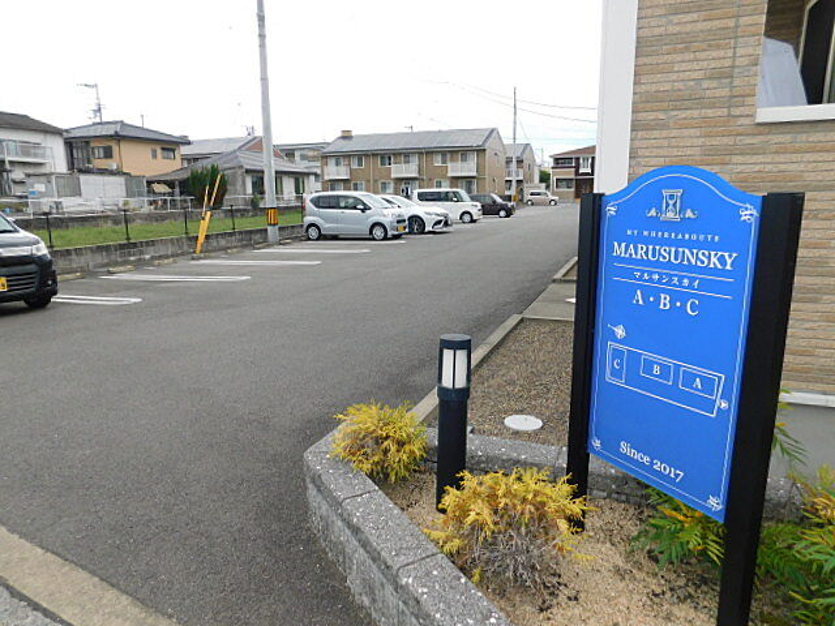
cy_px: 313
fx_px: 555
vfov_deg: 58.9
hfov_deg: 73.9
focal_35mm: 23
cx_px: 418
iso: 125
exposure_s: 1/250
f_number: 3
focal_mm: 4
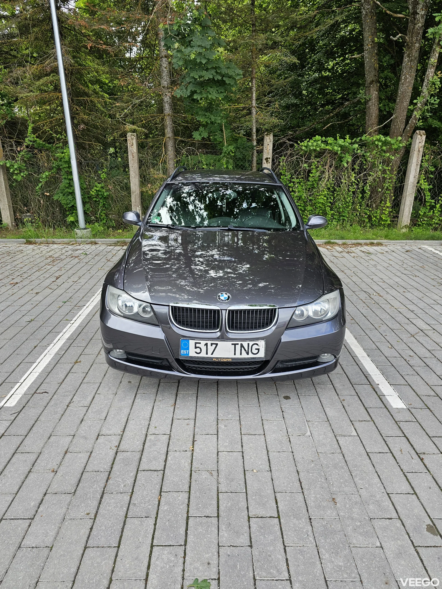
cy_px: 294
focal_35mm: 23
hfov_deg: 58.9
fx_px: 392
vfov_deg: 73.9
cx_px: 221
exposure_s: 1/135
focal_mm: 6.3
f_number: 1.7
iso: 10
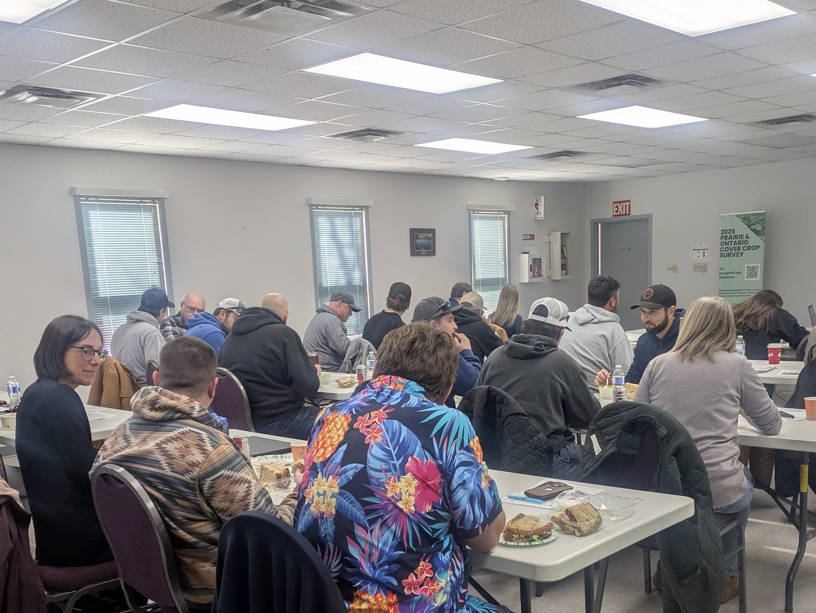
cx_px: 441
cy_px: 426
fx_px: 873
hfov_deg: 50.1
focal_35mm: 37
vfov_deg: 38.1
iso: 66
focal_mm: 5.43
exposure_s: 1/120
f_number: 1.89
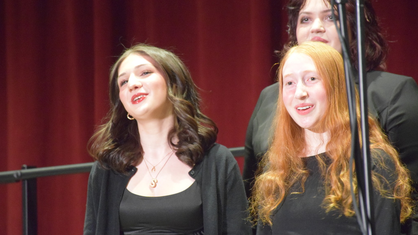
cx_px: 208
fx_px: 2449
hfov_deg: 9.8
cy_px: 125
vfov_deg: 5.5
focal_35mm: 221
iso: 6400
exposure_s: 1/50
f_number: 5.6
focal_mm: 140
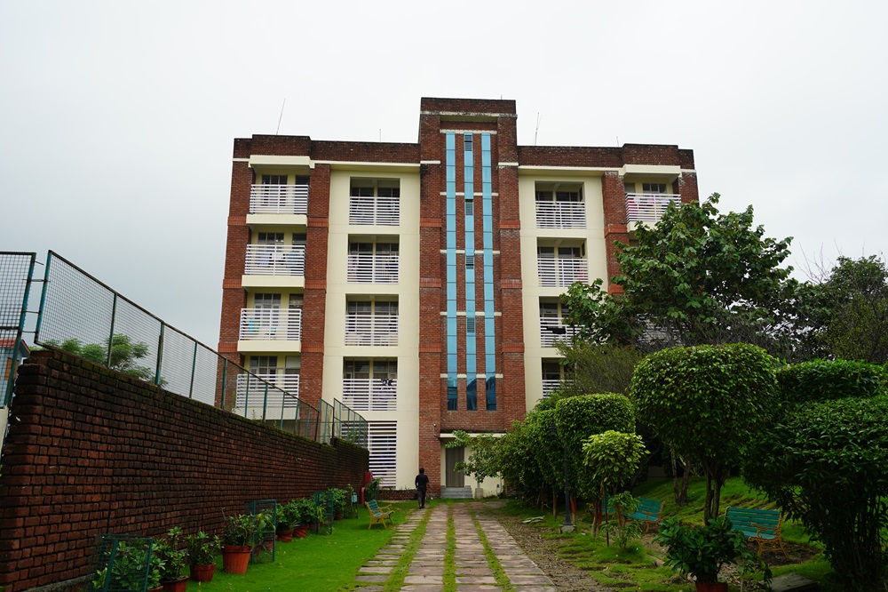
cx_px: 444
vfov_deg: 44.9
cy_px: 296
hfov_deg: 63.7
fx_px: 715
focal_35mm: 29
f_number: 5
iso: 100
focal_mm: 29
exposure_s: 1/160
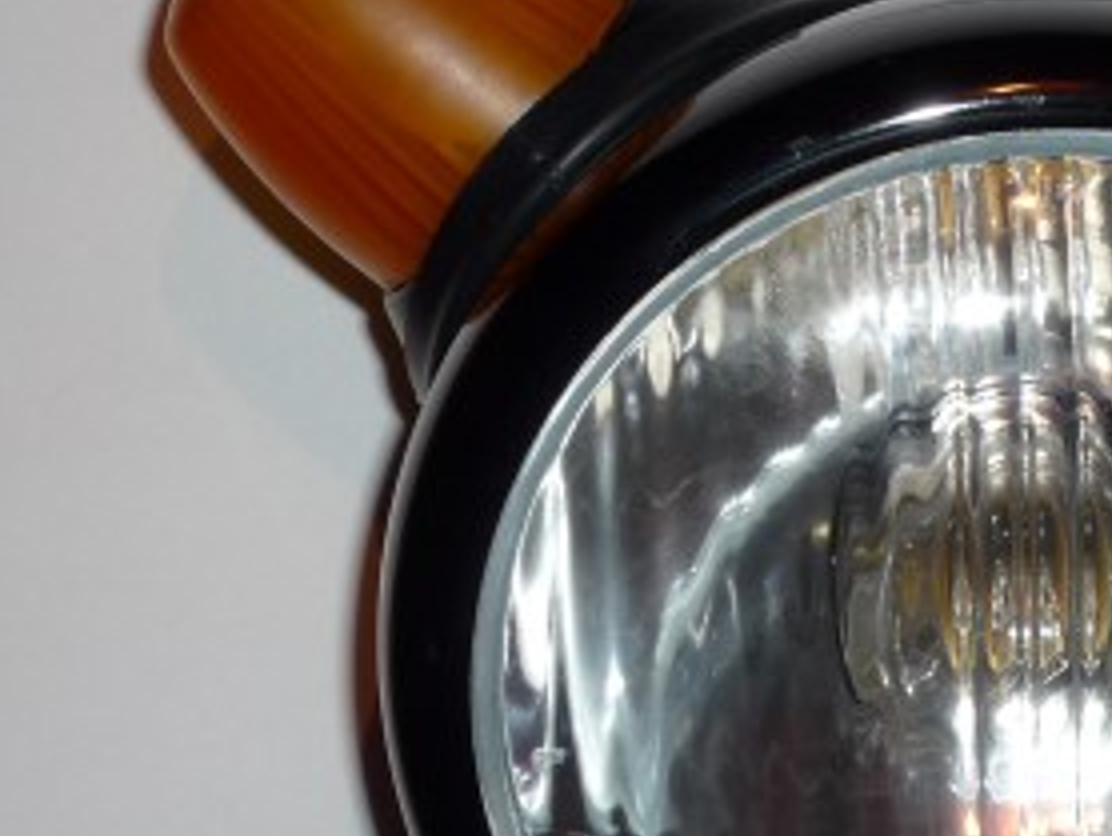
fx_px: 4662
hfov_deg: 13.5
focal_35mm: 145
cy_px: 580
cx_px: 1016
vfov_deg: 10.2
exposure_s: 1/40
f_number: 4.3
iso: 100
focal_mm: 9.3
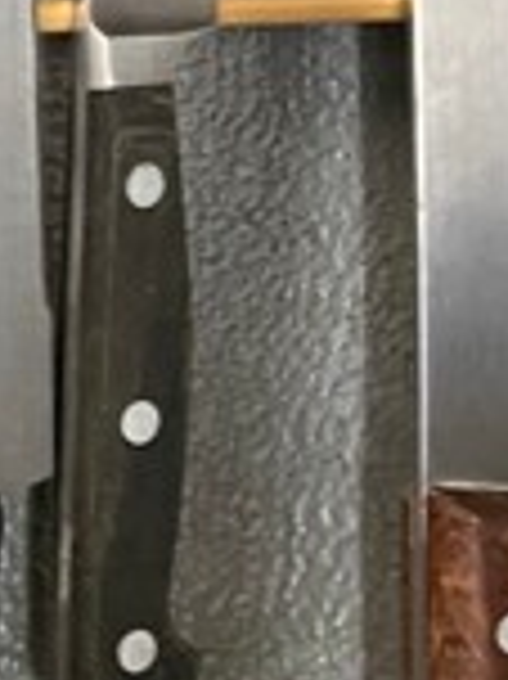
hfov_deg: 9.9
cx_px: -481
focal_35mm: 140
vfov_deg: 14.0
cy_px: 543
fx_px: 2743
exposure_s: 1/60
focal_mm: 5.1
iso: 500
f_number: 1.6
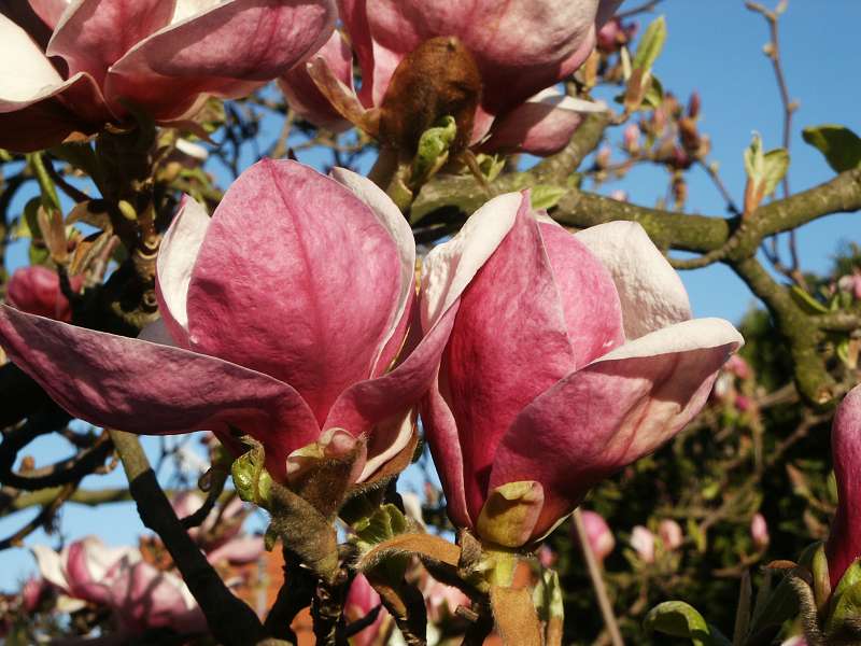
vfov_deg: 18.9
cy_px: 323
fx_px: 1940
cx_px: 430
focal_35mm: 78
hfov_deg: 25.0
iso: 64
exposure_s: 1/125
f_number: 8
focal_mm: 15.51
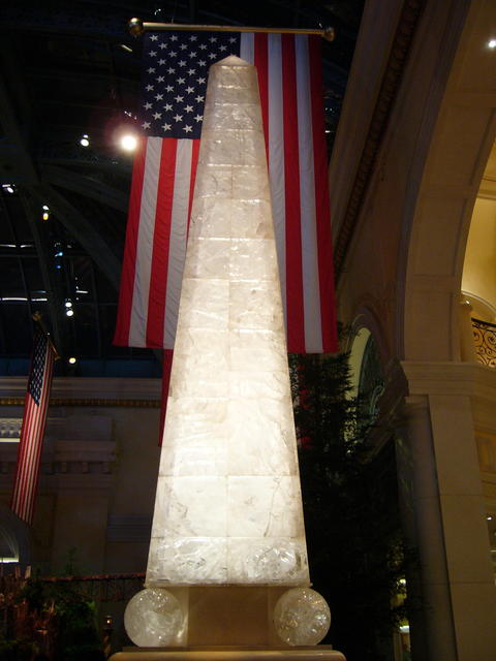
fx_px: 669
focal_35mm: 35
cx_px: 248
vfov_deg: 52.6
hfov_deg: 40.7
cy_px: 330
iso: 150
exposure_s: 1/13
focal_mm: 5.8
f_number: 2.8
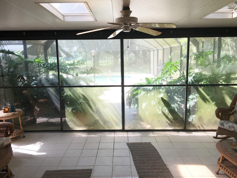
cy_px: 89
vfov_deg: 48.2
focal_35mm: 29
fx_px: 199
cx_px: 118
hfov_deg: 61.7
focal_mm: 4.15
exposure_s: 1/132
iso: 25
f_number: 2.2
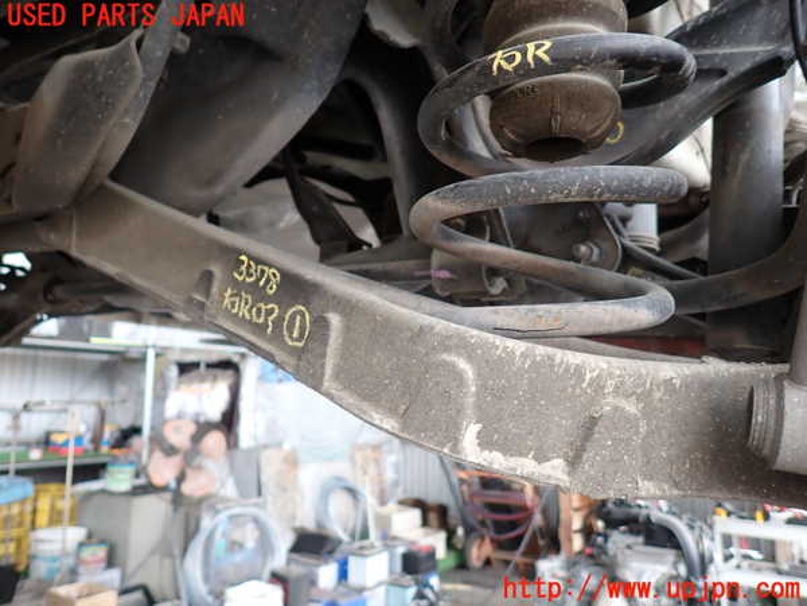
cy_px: 303
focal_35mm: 25
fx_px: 583
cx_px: 404
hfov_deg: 69.4
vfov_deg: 54.9
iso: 100
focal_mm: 4.5
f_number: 2
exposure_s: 1/60
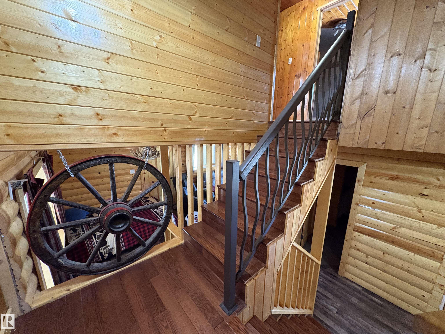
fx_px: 180
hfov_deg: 102.1
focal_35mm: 14
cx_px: 222
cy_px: 167
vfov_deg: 85.7
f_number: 2.2
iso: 640
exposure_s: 1/40
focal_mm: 2.22
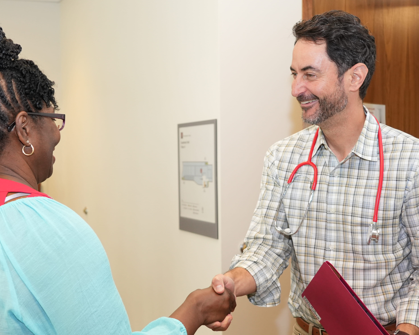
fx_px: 719
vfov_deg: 26.2
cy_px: 196
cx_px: 161
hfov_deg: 32.3
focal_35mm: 58
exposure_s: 1/125
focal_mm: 33
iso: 1600
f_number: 4.5
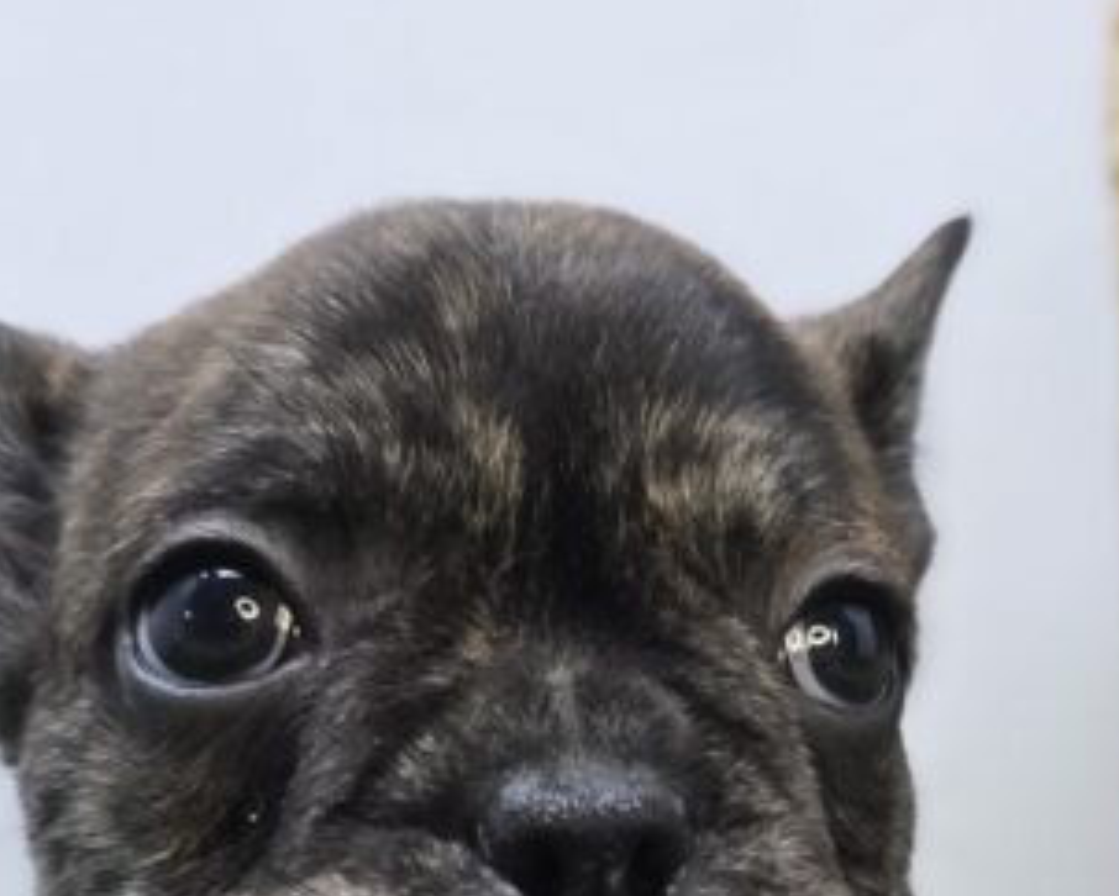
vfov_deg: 19.0
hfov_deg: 24.9
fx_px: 2519
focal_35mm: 76
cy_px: 1085
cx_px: 760
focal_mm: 6.3
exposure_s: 1/359
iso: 250
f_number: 1.7
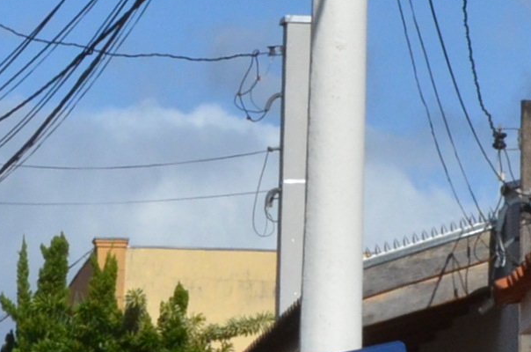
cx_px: -941
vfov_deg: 2.2
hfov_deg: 3.3
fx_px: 8920
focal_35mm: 606
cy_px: 1015
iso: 800
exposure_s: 1/800
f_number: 14
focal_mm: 66
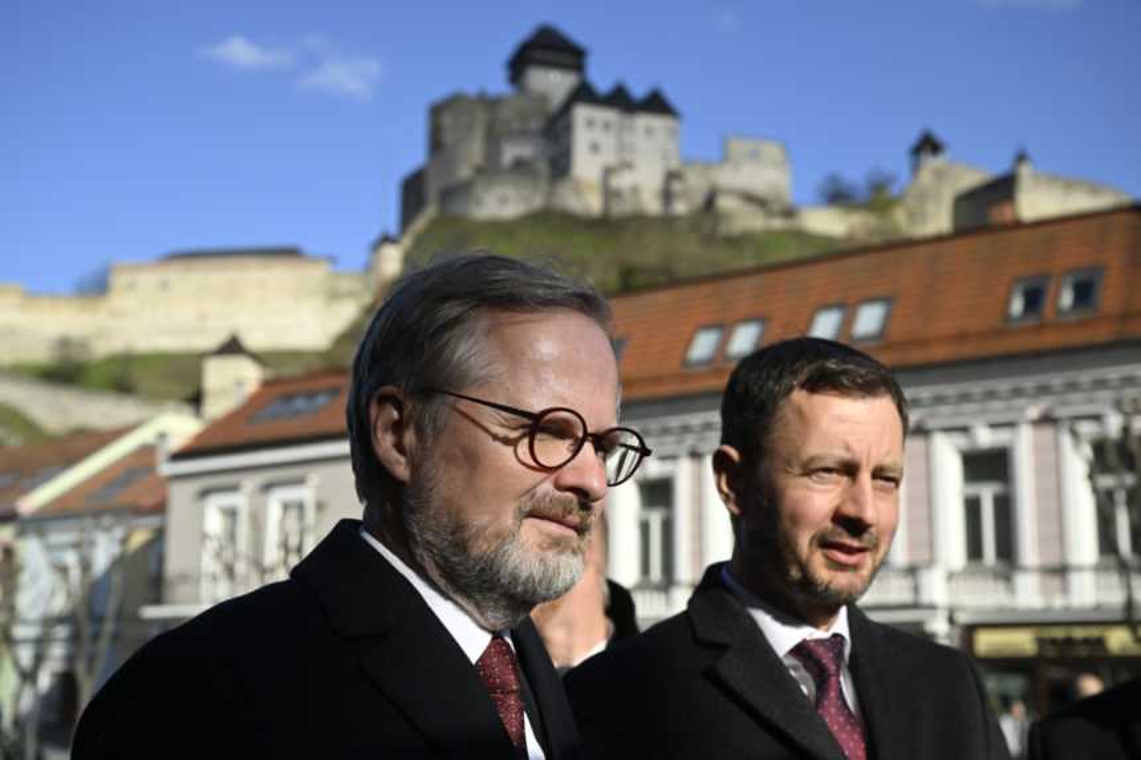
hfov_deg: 39.6
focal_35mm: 50
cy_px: 380
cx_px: 570
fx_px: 1584
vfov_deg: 27.0
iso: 250
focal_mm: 50
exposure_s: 1/1250
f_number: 5.6
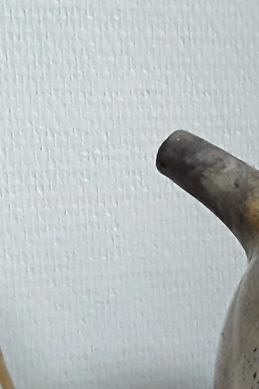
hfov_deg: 14.1
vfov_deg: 22.6
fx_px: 971
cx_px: 400
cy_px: 205
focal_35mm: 90
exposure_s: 1/260
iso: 400
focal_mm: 2.91
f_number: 1.9
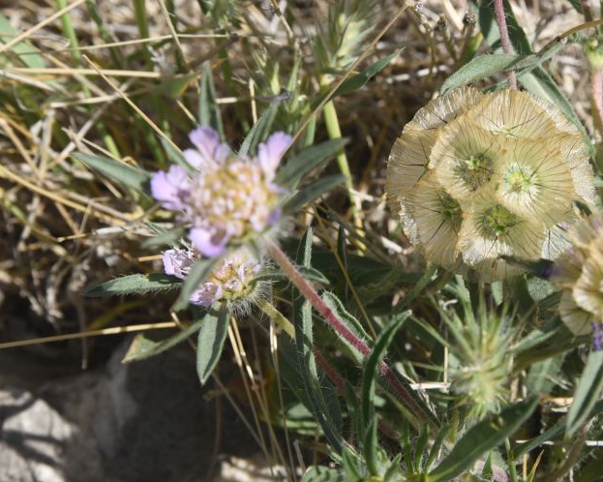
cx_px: 485
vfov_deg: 10.9
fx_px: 2516
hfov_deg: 13.6
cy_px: 208
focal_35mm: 141
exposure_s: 1/125
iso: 125
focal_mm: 72
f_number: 13
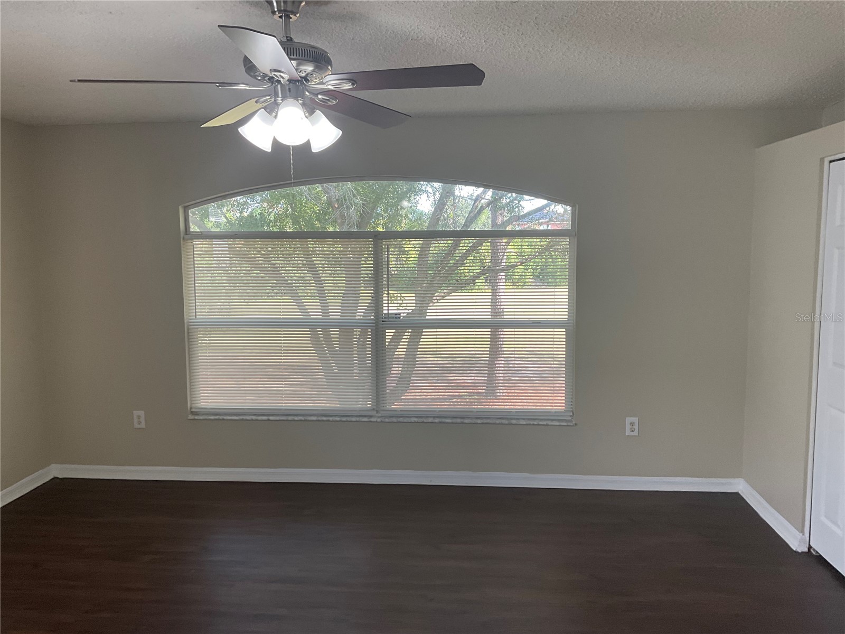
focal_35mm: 29
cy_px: 317
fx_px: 708
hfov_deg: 61.7
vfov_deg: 48.2
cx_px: 422
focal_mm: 3
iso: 50
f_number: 1.8
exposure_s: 1/120
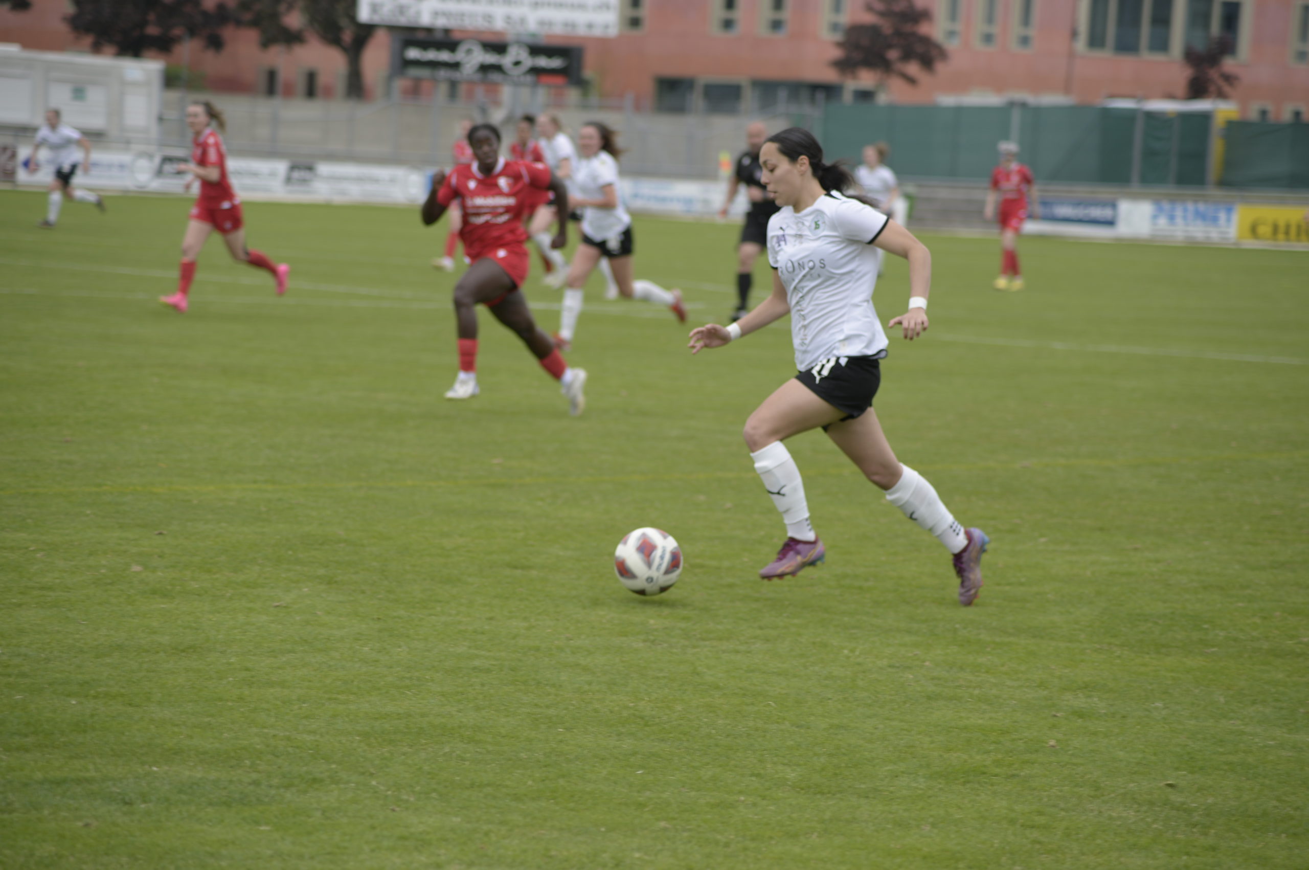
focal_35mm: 135
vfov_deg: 10.1
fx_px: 4903
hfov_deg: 15.2
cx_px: 654
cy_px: 435
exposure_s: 1/500
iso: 180
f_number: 4.2
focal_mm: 135
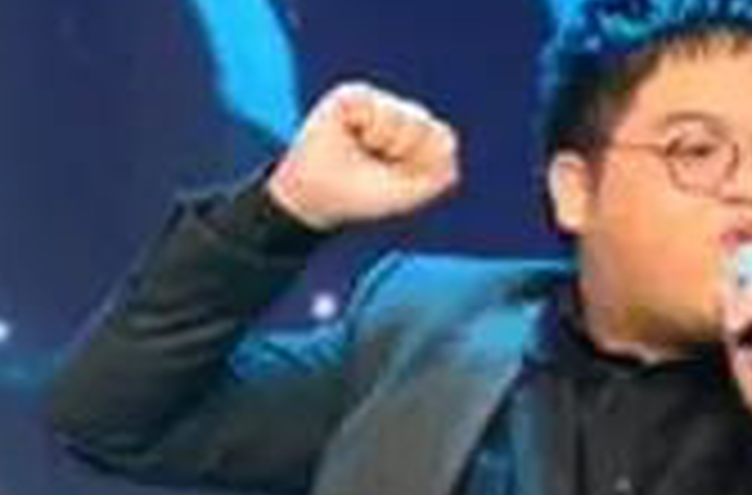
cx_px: -567
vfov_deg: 1.6
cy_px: 603
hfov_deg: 2.4
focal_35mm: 855
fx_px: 17793
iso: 6400
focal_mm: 122
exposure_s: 1/500
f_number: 5.6
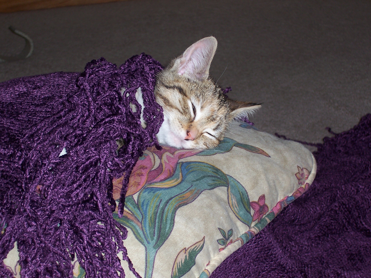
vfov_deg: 18.0
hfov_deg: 23.8
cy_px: 139
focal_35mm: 82
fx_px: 879
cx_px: 186
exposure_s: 1/90
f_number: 4.1
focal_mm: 13.5
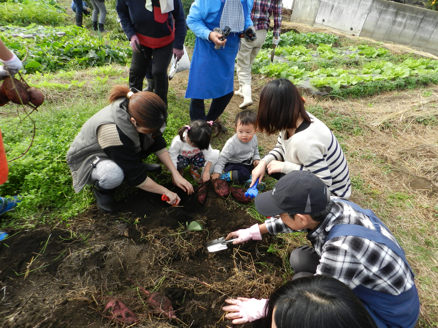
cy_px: 164
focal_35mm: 23
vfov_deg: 58.9
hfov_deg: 73.9
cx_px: 219
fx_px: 291
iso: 160
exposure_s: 1/400
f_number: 3.4
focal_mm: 4
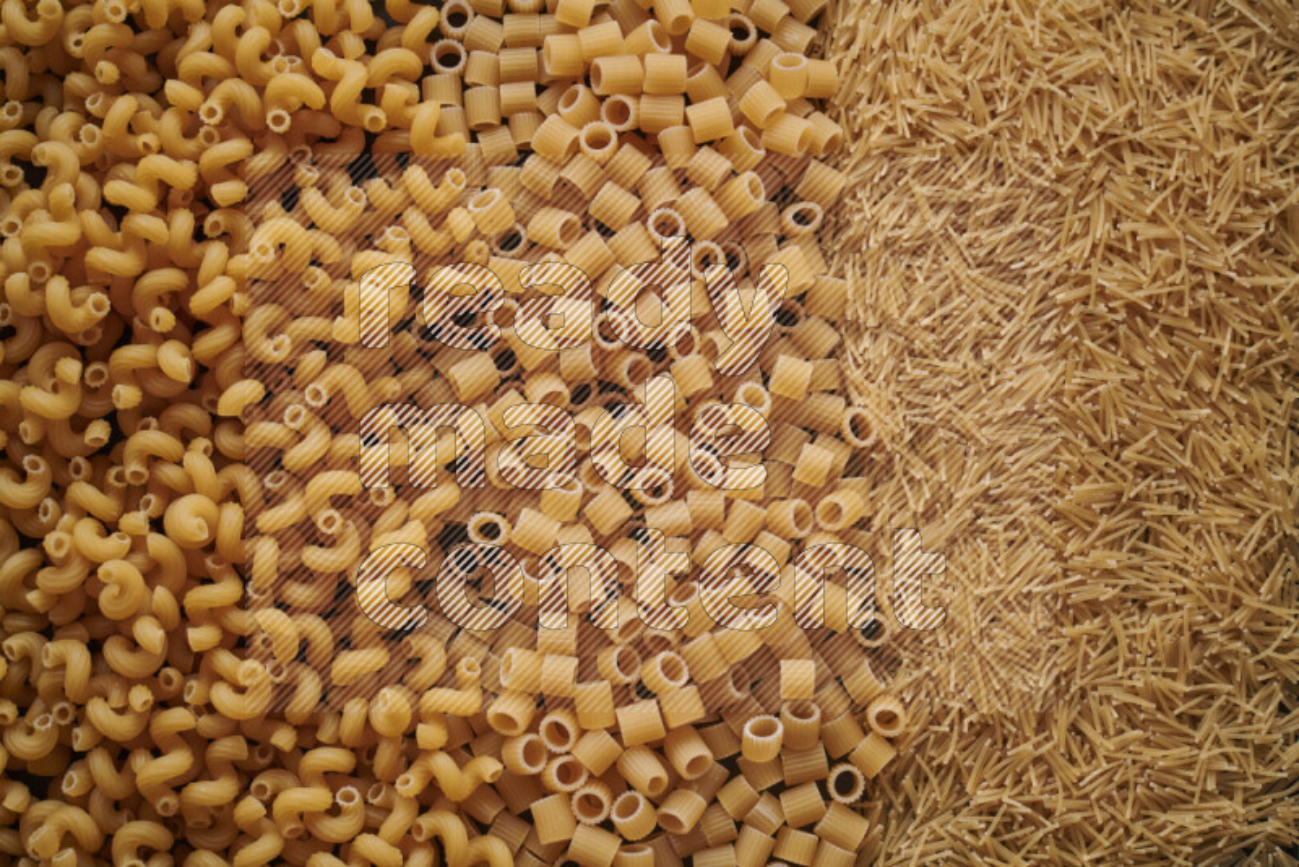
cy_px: 434
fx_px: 1805
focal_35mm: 50
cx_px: 650
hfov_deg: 39.6
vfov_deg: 27.0
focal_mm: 50
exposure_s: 1/100
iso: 160
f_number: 8
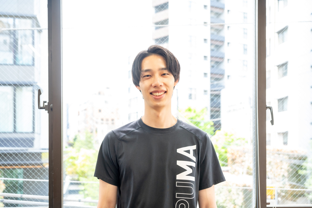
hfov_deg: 50.7
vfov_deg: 35.0
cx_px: 156
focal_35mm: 38
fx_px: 329
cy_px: 104
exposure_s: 1/200
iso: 1250
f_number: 4
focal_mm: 38
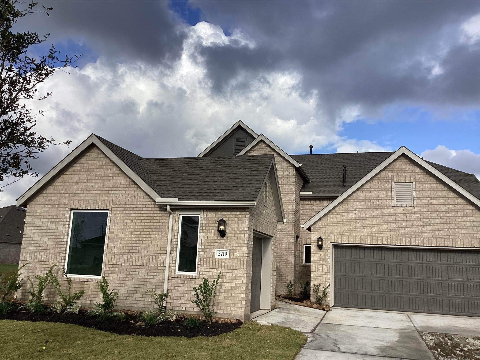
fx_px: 430
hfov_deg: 58.4
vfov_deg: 45.4
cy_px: 180
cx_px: 240
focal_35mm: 31
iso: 25
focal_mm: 3.3
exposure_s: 1/1812
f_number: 2.4
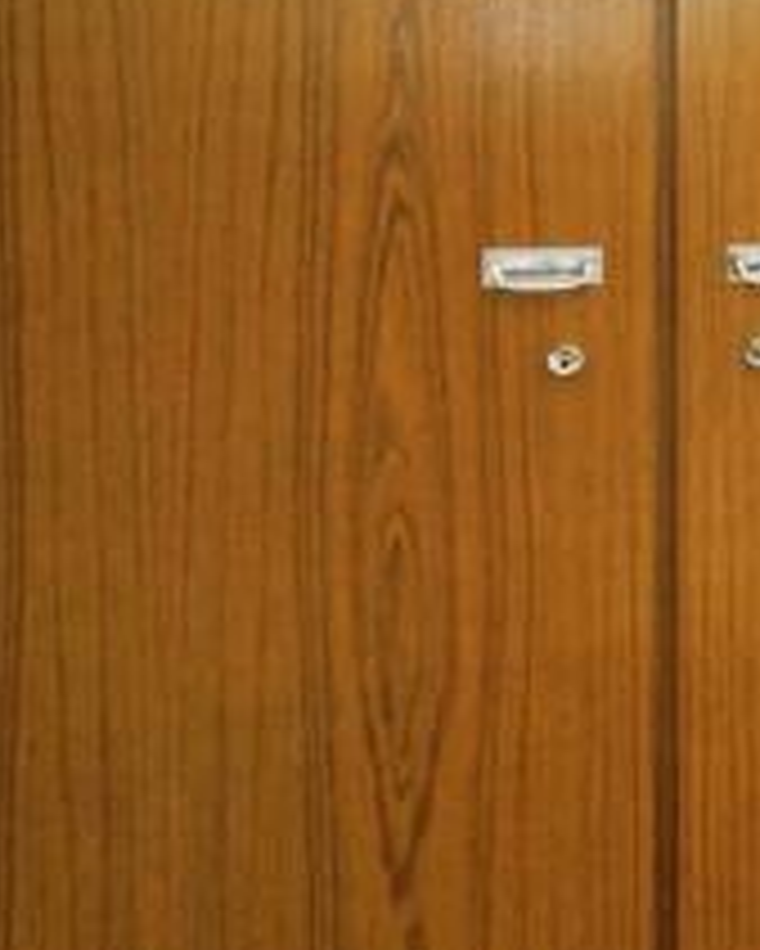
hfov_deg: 11.9
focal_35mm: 73
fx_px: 2051
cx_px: 2204
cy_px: 250
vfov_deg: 25.8
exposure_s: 1/80
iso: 1250
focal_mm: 16
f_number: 7.1
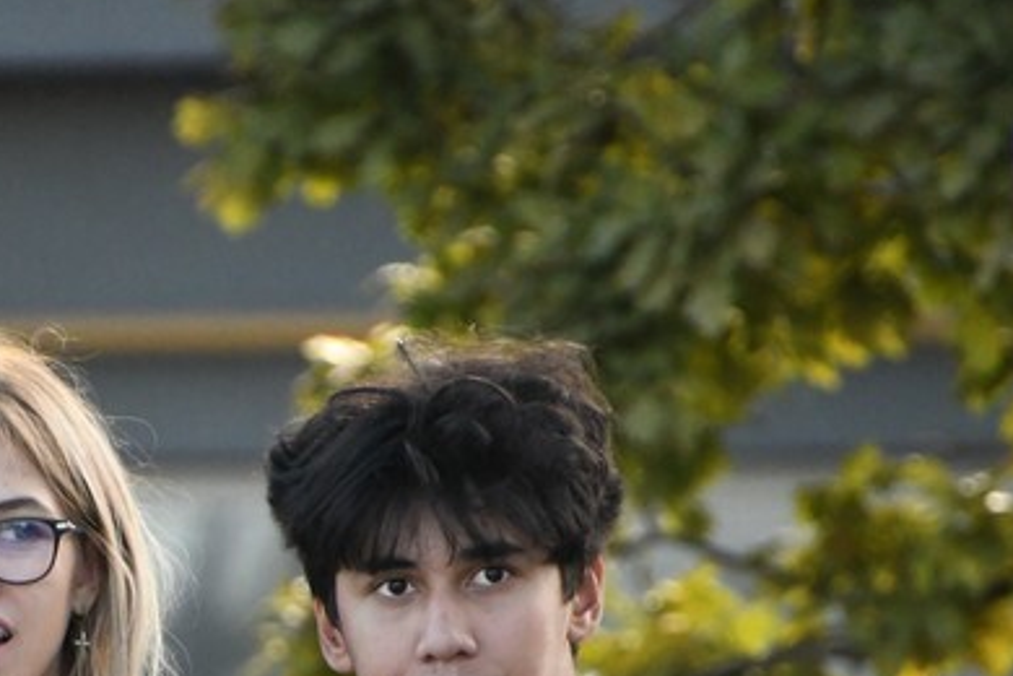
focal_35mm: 1194
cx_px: 158
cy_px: 590
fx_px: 33595
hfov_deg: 1.7
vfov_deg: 1.2
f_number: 6.3
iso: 6400
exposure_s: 1/2500
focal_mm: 370
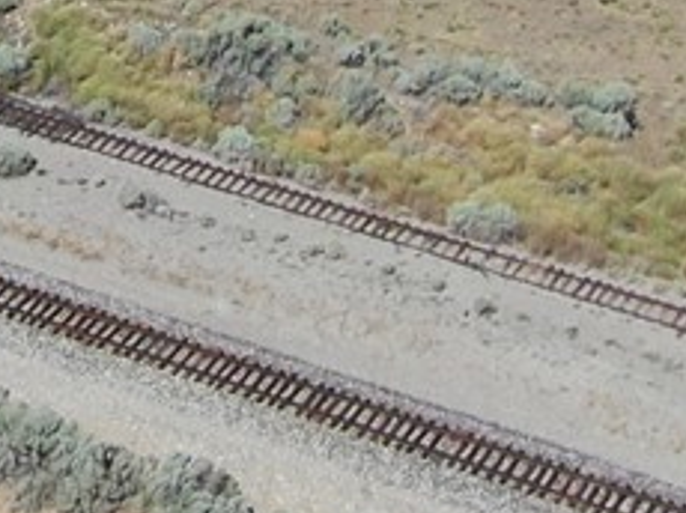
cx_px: -424
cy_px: -1002
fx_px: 3306
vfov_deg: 7.8
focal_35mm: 167
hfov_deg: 11.3
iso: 100
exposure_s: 1/1600
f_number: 2.8
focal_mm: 4.39
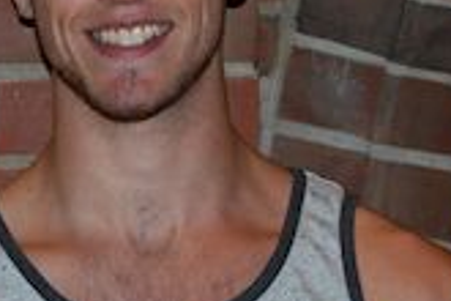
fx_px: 2310
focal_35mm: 184
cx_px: 52
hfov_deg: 11.1
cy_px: 94
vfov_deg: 7.4
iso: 400
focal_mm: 45
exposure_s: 1/60
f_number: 5.3
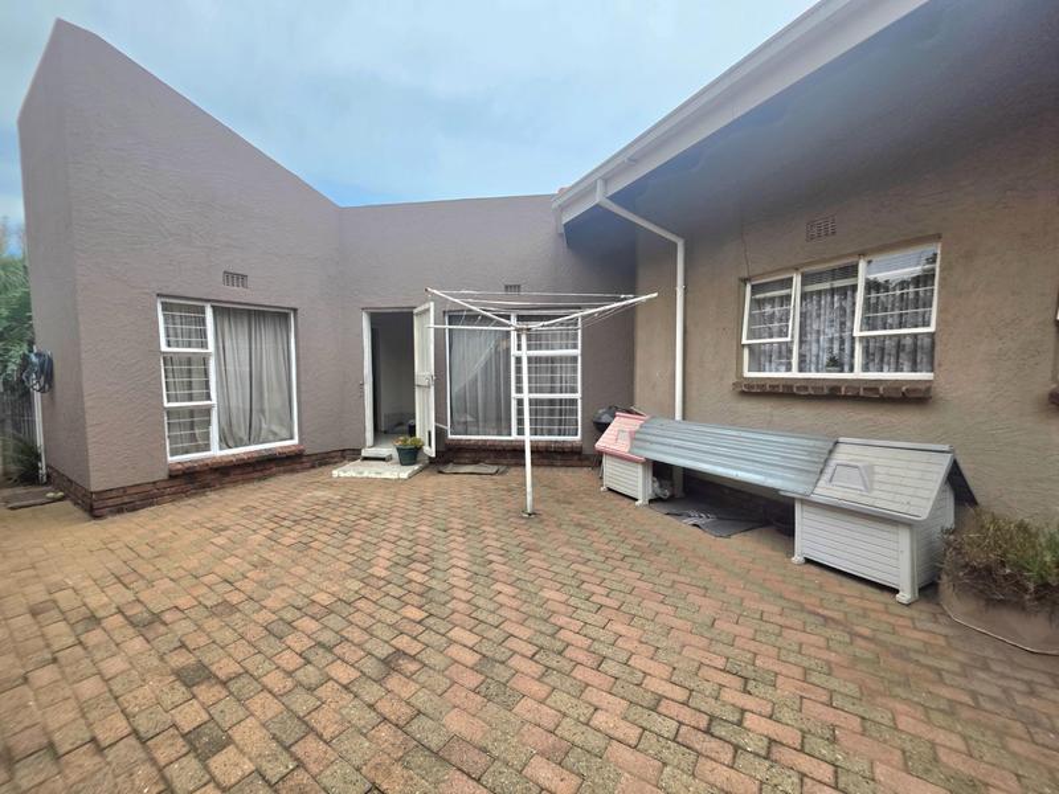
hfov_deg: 106.2
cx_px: 530
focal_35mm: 13
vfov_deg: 89.9
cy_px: 397
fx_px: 398
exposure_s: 1/2500
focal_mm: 2.2
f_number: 1.9
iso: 40
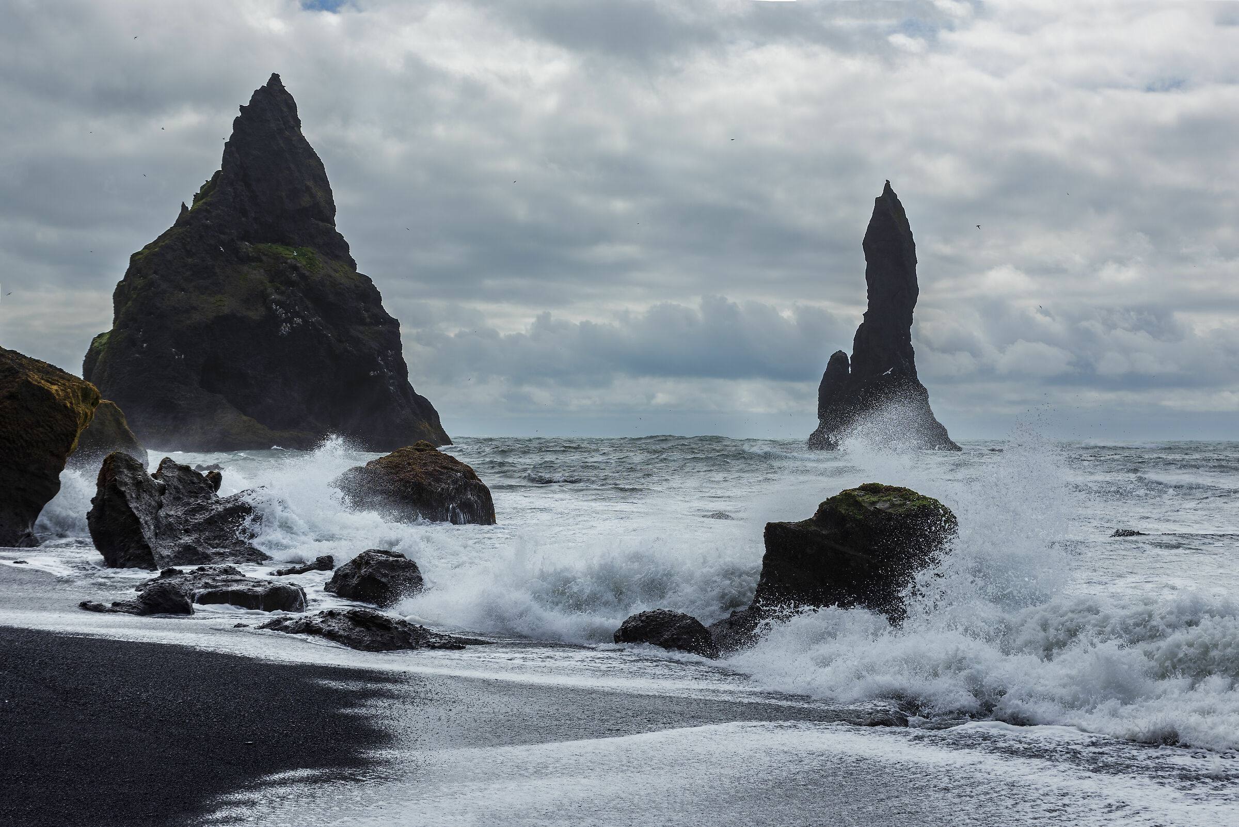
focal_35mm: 44
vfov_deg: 30.5
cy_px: 414
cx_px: 620
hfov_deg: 44.5
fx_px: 1515
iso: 64
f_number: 7.1
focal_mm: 44
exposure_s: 1/500
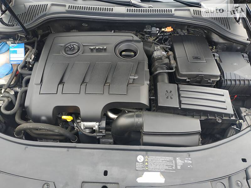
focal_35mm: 24
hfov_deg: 71.6
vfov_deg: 56.8
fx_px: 174
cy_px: 94
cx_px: 126
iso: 160
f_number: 1.9
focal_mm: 3.9
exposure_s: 1/100
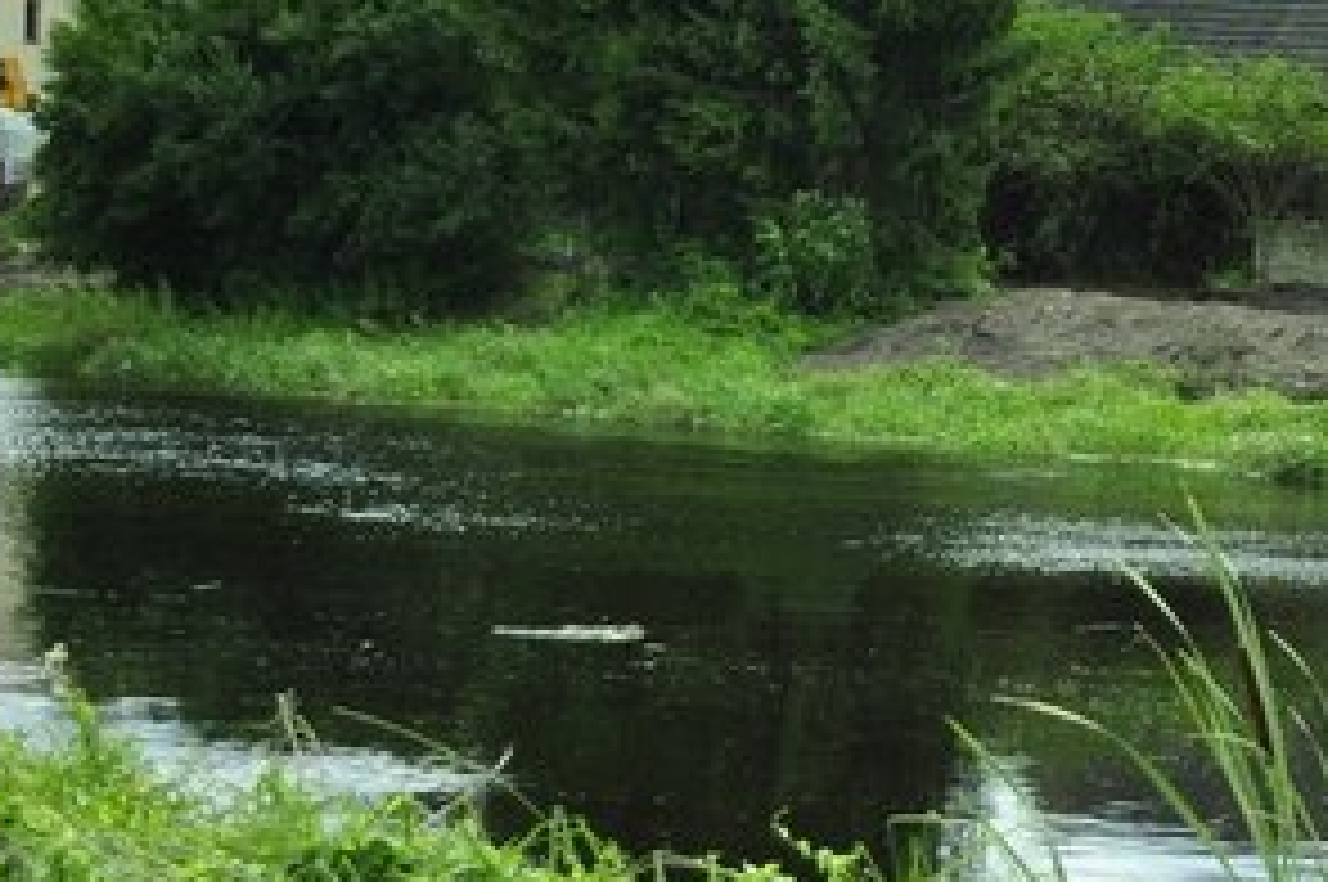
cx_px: 1463
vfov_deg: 11.2
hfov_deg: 16.3
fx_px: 4495
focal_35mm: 122
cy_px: 414
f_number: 4
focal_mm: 24
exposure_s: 1/1000
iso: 200
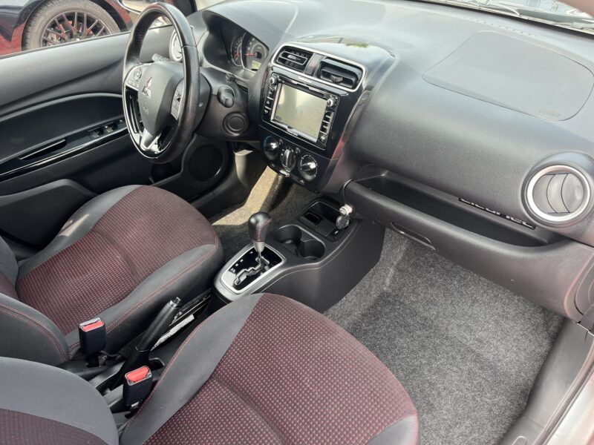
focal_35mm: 26
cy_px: 222
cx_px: 297
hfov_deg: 67.3
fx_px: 446
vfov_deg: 53.1
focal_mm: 5.1
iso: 50
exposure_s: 1/122
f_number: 1.6
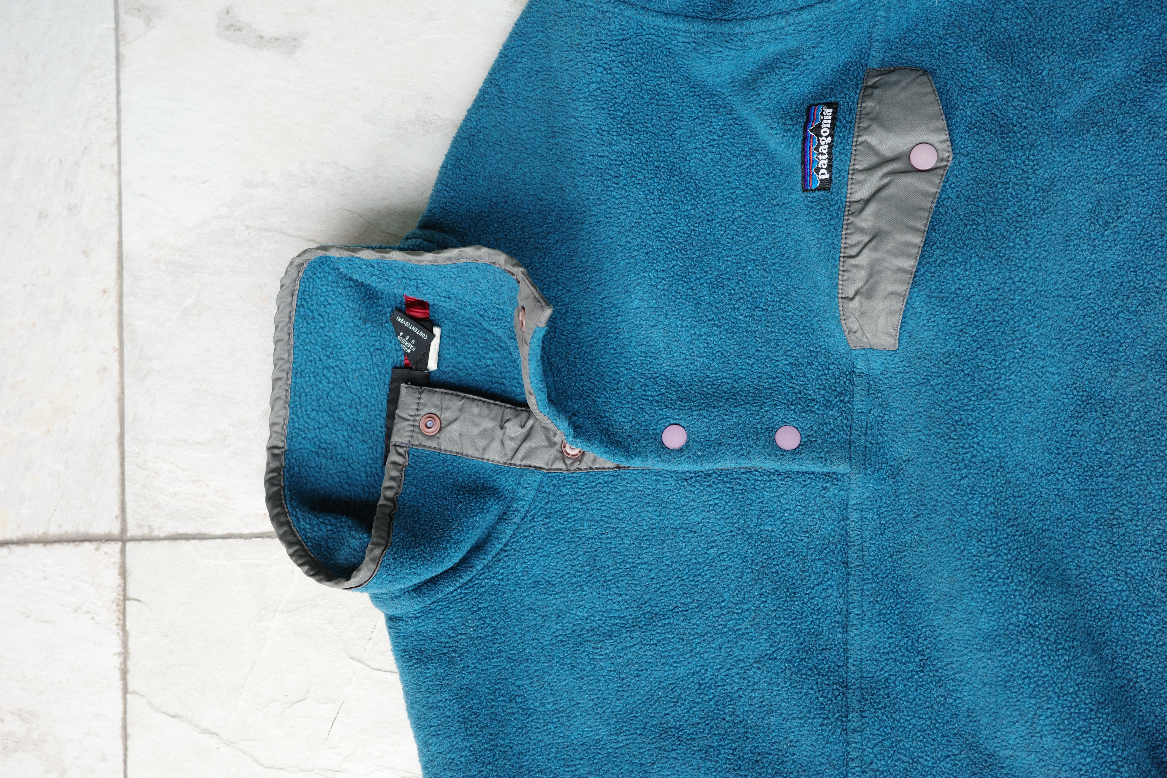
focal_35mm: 40
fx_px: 1297
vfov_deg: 33.4
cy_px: 389
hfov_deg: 48.5
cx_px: 584
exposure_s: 1/400
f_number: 3.2
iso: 640
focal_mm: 26
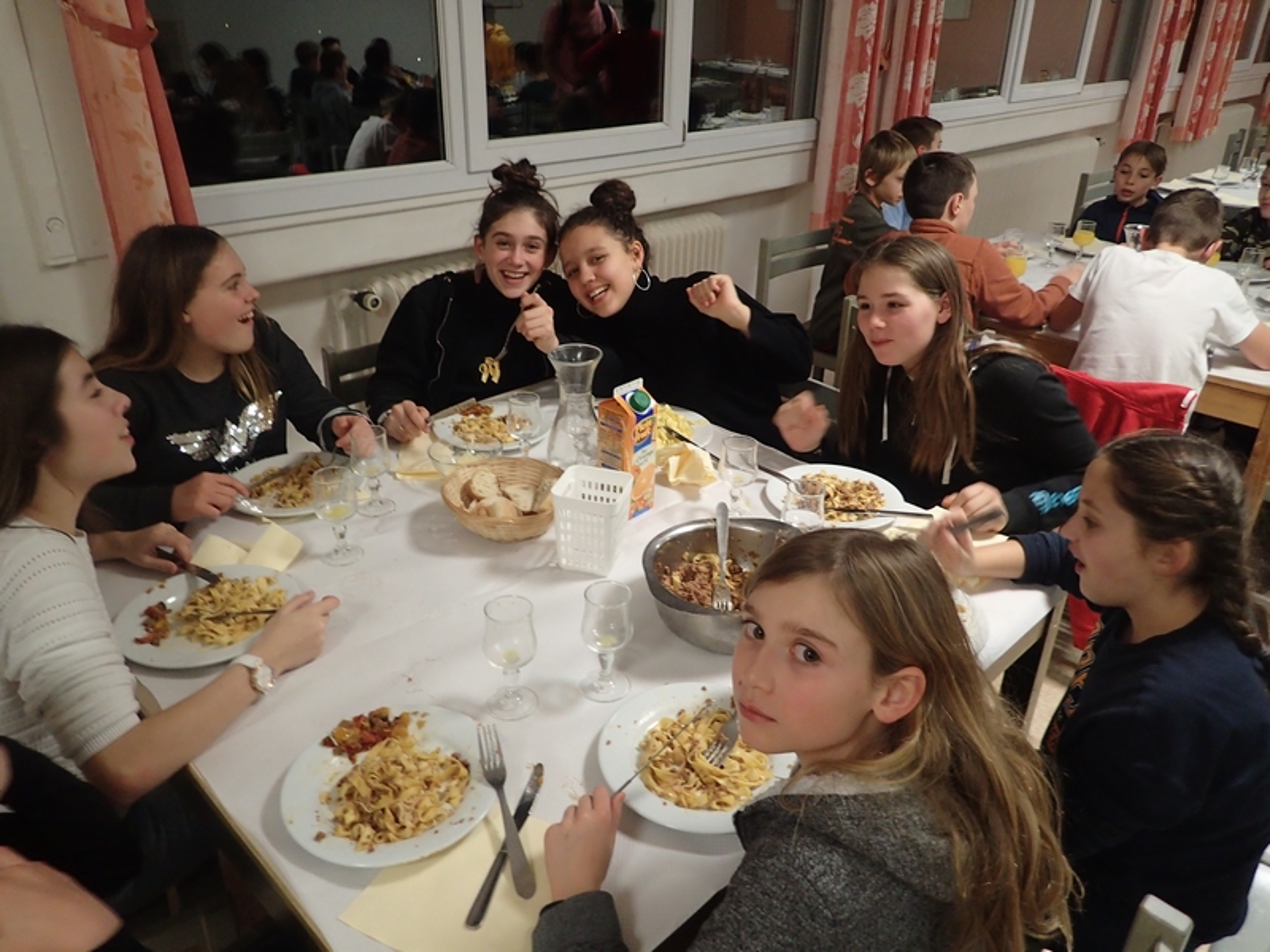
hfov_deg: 69.4
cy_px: 476
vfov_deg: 54.9
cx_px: 635
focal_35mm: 25
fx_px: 917
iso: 320
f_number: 2
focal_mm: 4.5
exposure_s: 1/30
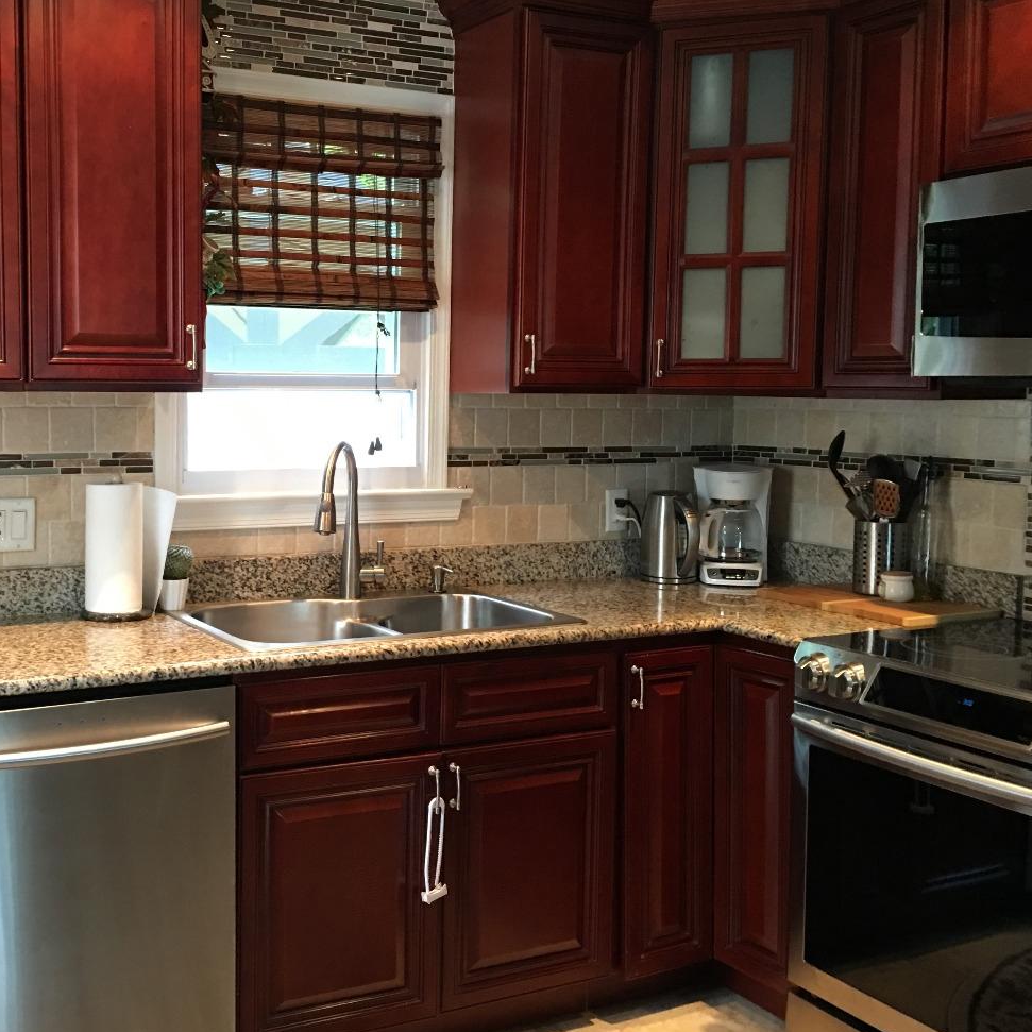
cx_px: 318
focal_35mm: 38
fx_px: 1282
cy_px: 488
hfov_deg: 43.1
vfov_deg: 43.8
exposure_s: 1/15
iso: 100
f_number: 2.2
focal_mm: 4.15
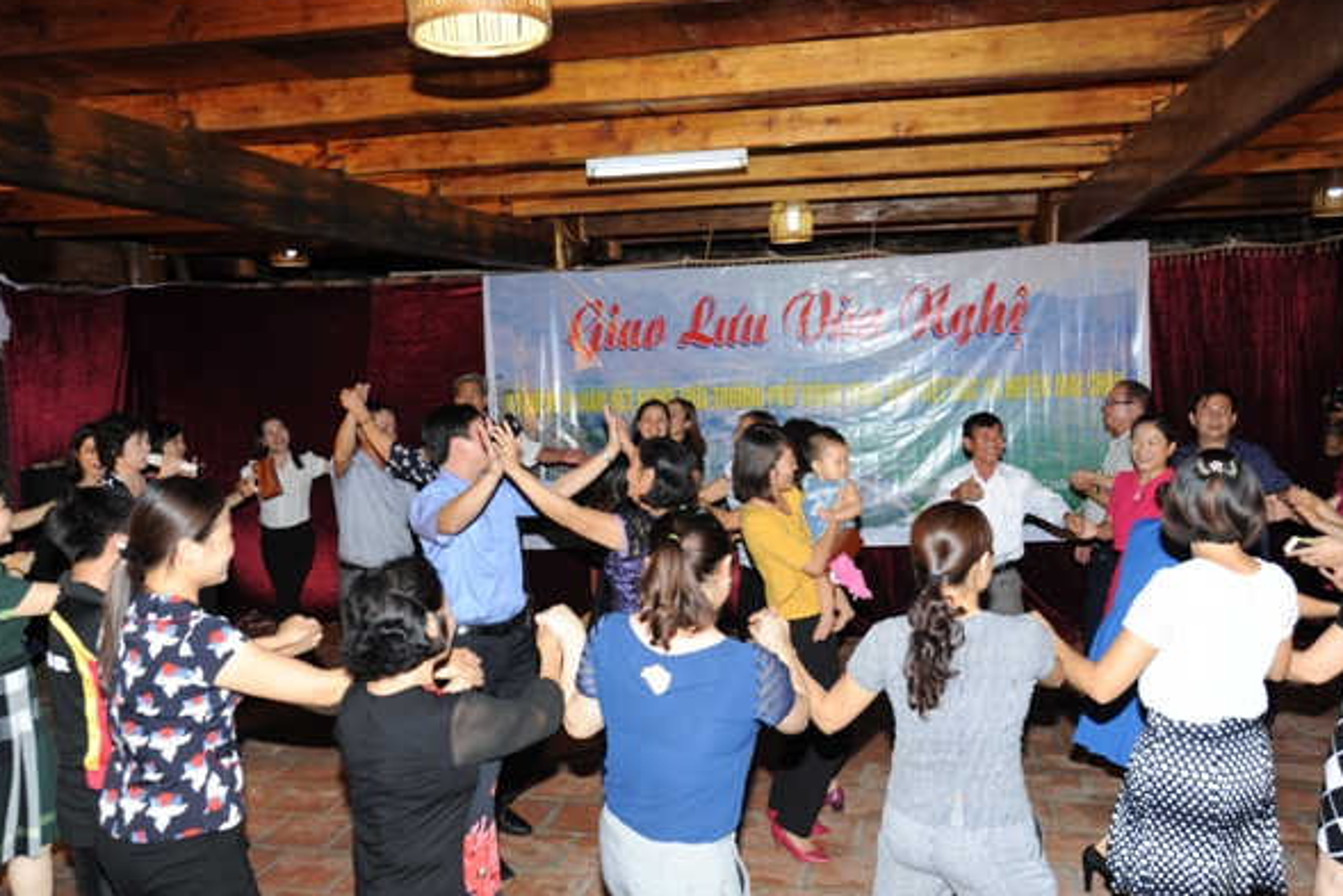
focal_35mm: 31
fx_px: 1157
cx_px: 678
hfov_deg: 60.3
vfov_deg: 42.3
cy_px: 448
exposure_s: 1/60
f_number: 5.6
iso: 400
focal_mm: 30
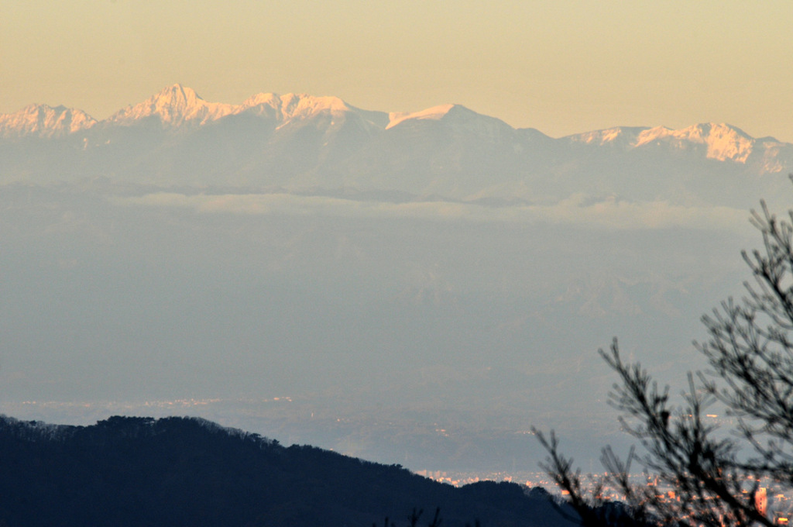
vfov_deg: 2.3
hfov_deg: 3.4
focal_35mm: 600
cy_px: 264
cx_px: 396
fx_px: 13200
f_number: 11
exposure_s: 1/160
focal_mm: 400
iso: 200
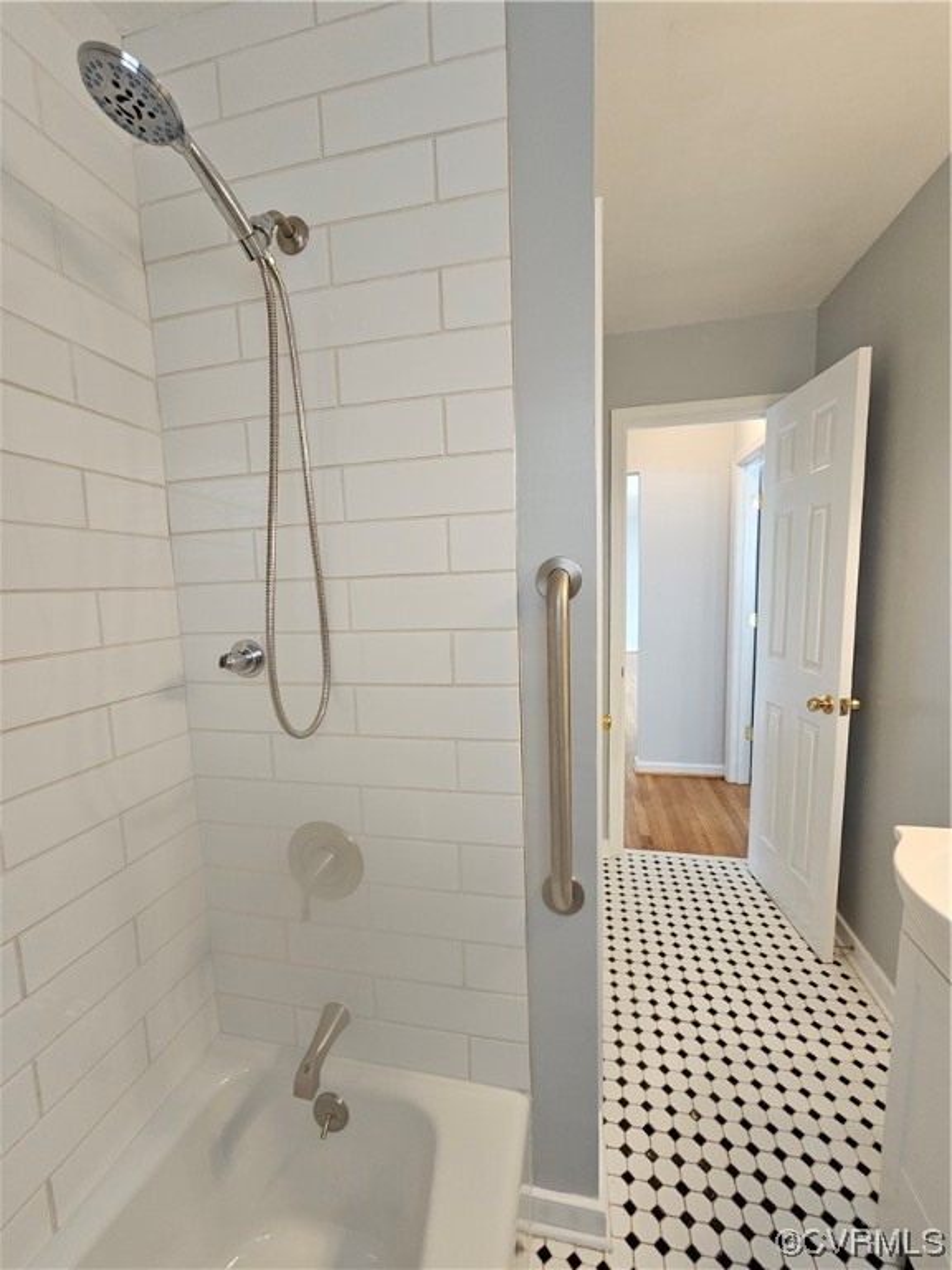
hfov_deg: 89.9
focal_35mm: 13
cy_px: 635
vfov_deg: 106.2
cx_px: 476
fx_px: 477
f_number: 2.2
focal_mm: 2.2
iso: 160
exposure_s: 1/60
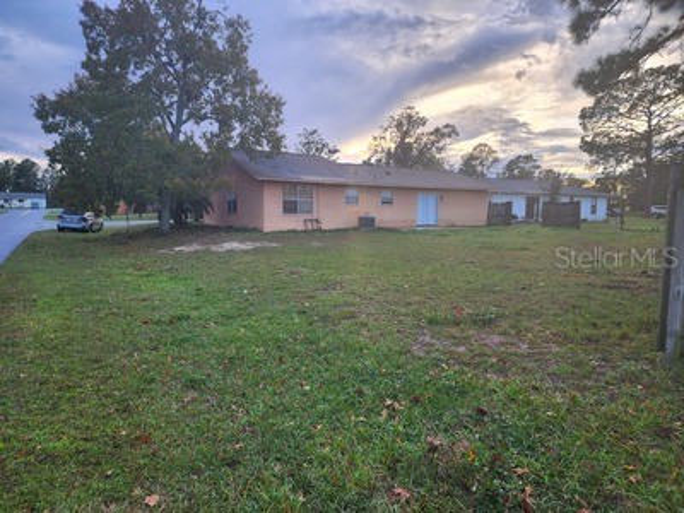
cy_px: 256
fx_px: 454
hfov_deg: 73.9
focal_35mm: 23
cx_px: 342
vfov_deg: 58.9
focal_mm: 6.4
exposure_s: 1/180
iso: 32
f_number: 1.8
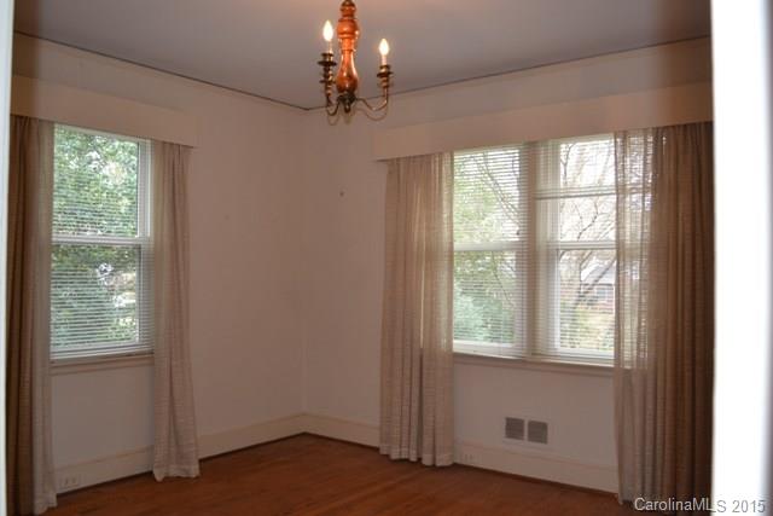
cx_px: 386
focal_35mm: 30
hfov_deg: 61.9
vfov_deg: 43.6
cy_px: 258
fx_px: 644
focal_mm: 20
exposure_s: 1/60
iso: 400
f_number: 3.8
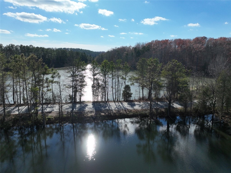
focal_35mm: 24
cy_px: 86
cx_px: 116
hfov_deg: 71.6
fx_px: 160
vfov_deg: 56.8
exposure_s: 1/800
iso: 280
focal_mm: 12.29
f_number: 2.8
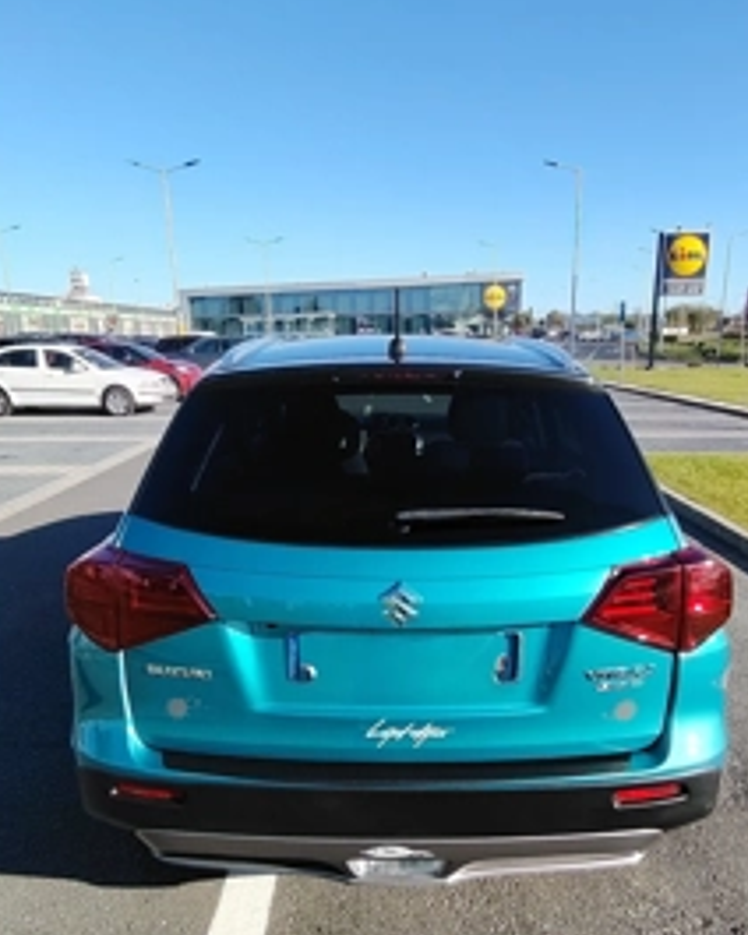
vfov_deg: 67.9
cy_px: 522
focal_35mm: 25
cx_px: 392
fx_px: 692
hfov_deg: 56.8
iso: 100
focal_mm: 1.43
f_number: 2.2
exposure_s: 1/649
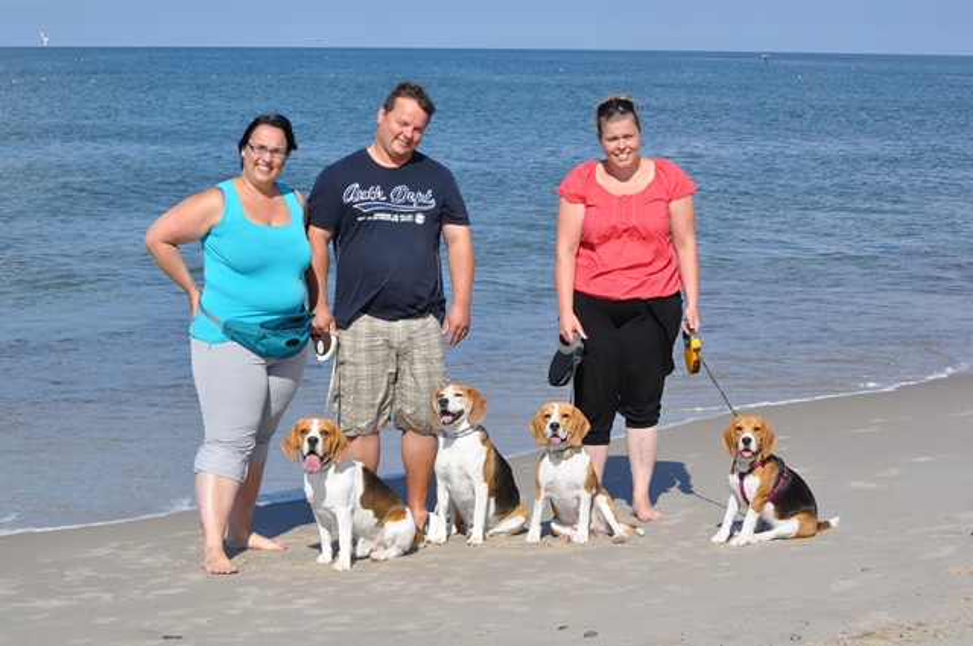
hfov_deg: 24.6
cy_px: 323
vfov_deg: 16.5
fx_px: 2227
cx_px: 486
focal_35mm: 82
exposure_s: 1/400
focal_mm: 55
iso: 200
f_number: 10
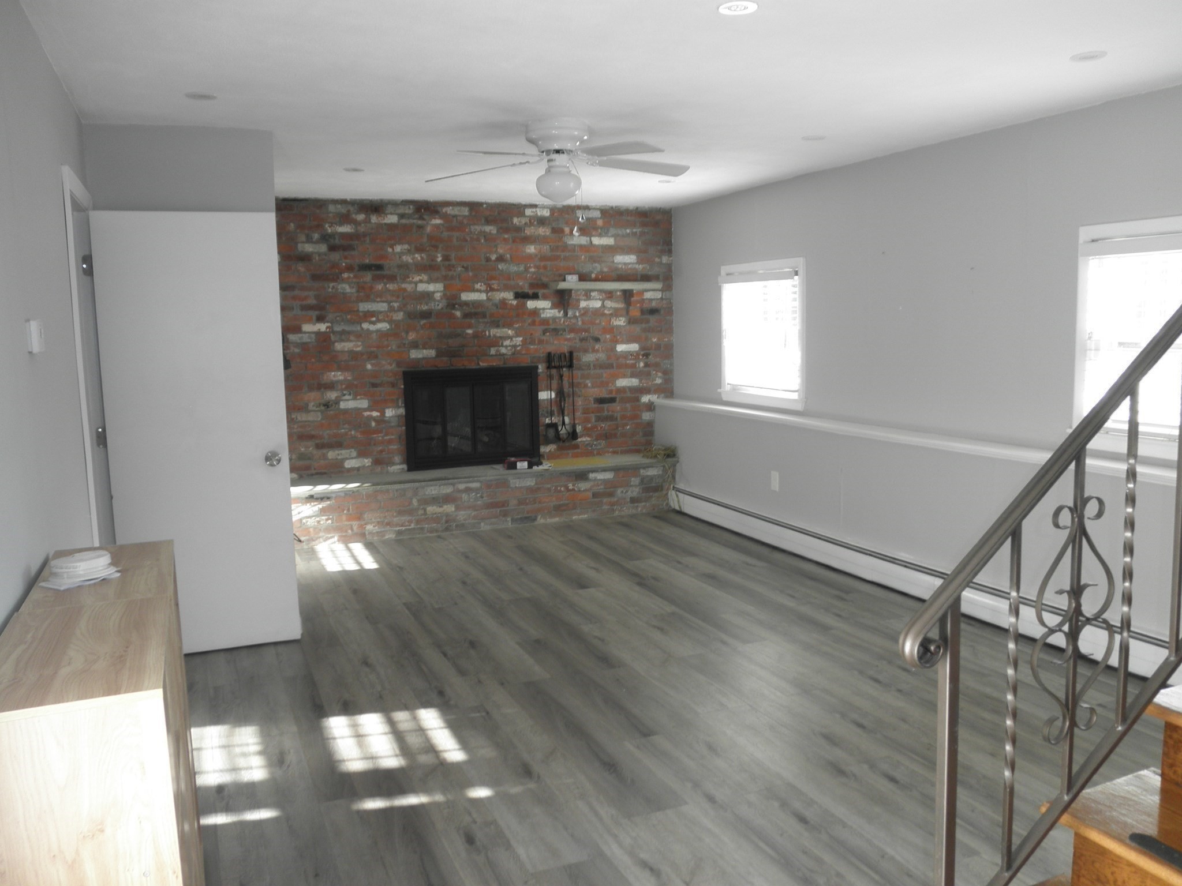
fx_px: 956
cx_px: 591
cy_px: 443
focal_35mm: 28
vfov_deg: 49.7
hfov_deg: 63.4
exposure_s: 1/30
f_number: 3
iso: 64
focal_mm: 5
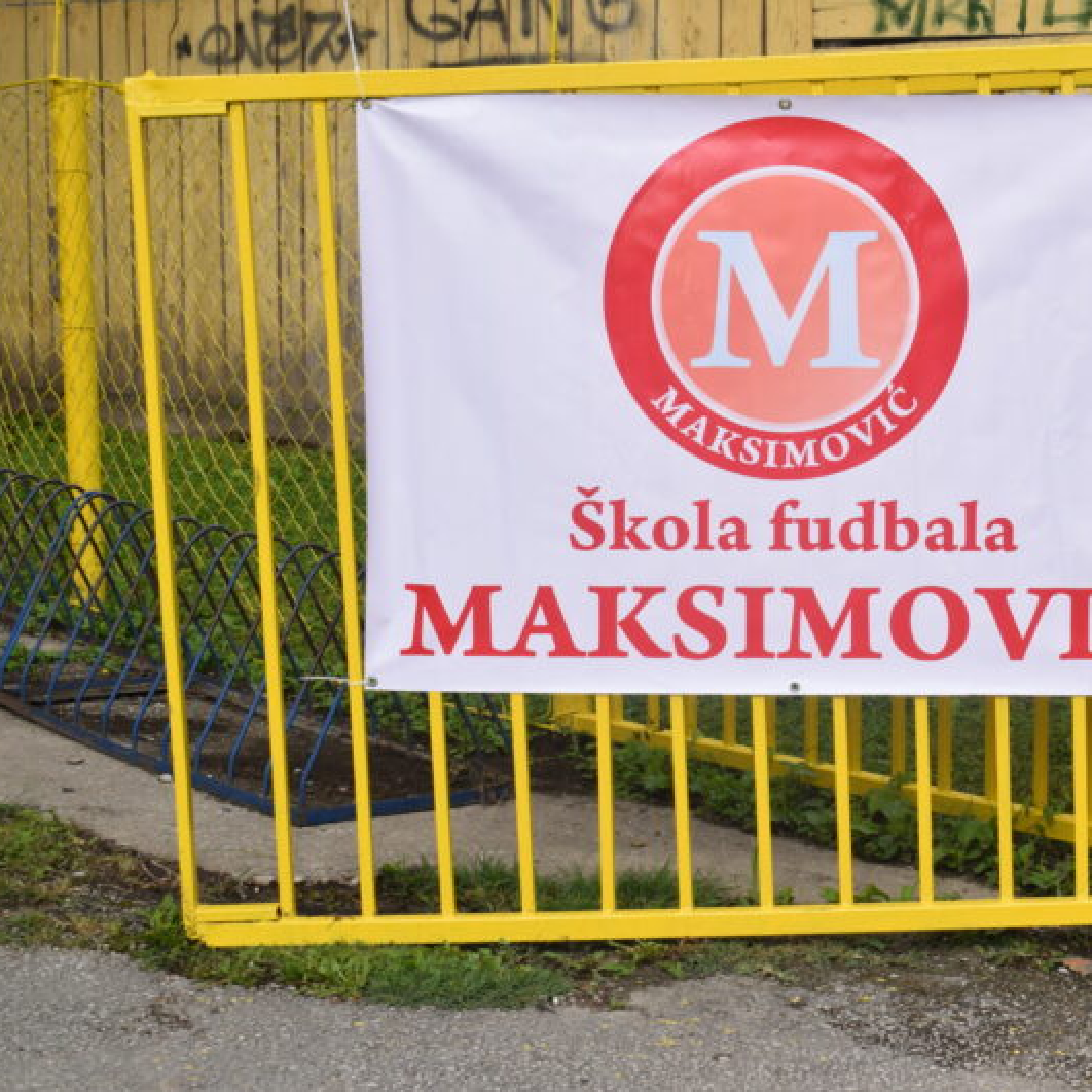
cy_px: 546
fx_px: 2605
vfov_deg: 23.7
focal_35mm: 73
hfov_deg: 23.4
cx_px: 812
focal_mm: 38
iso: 200
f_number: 10
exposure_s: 1/400
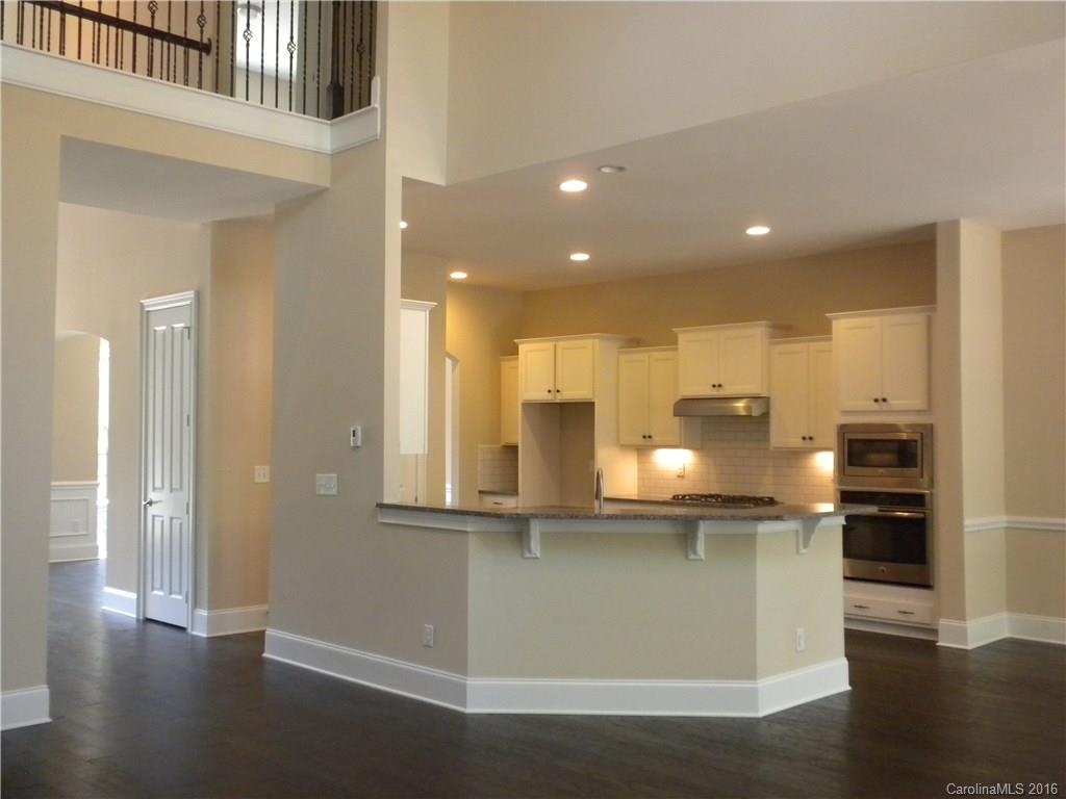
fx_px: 1139
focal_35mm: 37
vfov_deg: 38.7
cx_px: 533
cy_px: 400
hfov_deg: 50.1
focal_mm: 6.6
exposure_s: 1/40.5
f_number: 3.5
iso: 400
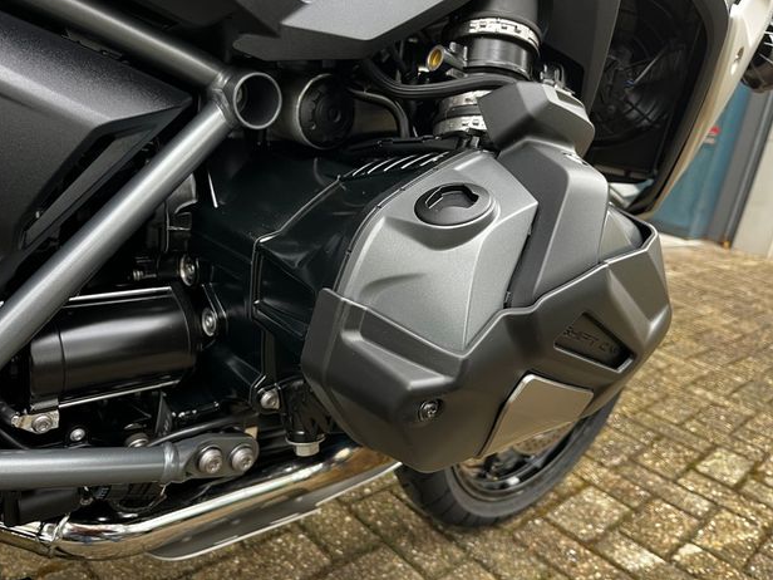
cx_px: 373
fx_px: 603
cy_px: 281
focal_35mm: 27
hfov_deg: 65.3
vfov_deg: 51.3
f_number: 1.6
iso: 125
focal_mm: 5.1
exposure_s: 1/89
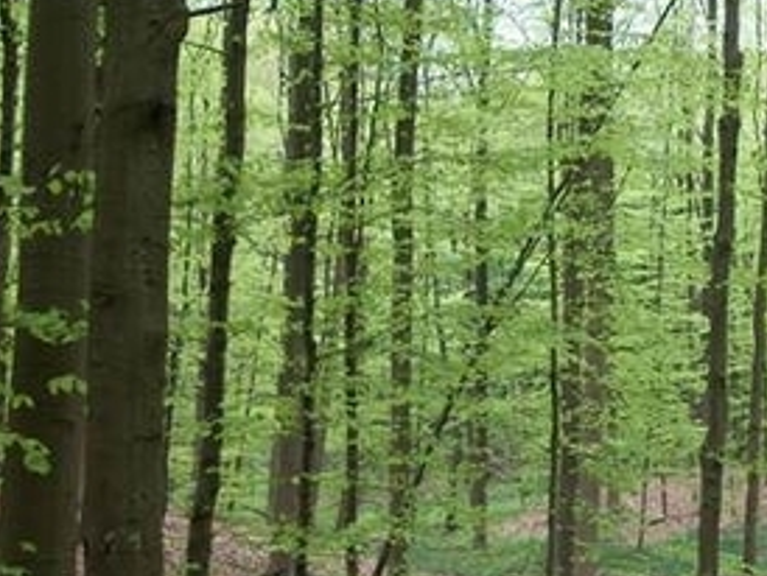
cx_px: 585
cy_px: 380
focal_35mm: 70
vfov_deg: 21.0
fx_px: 1552
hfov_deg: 27.3
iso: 128
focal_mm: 5.7
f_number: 2.9
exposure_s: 1/60
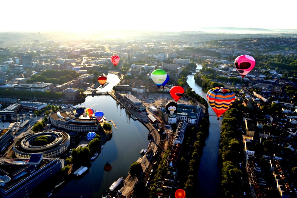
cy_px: 99
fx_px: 223
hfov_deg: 67.4
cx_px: 148
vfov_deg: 47.9
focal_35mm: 27
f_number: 7.1
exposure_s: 1/200
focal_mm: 18
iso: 100
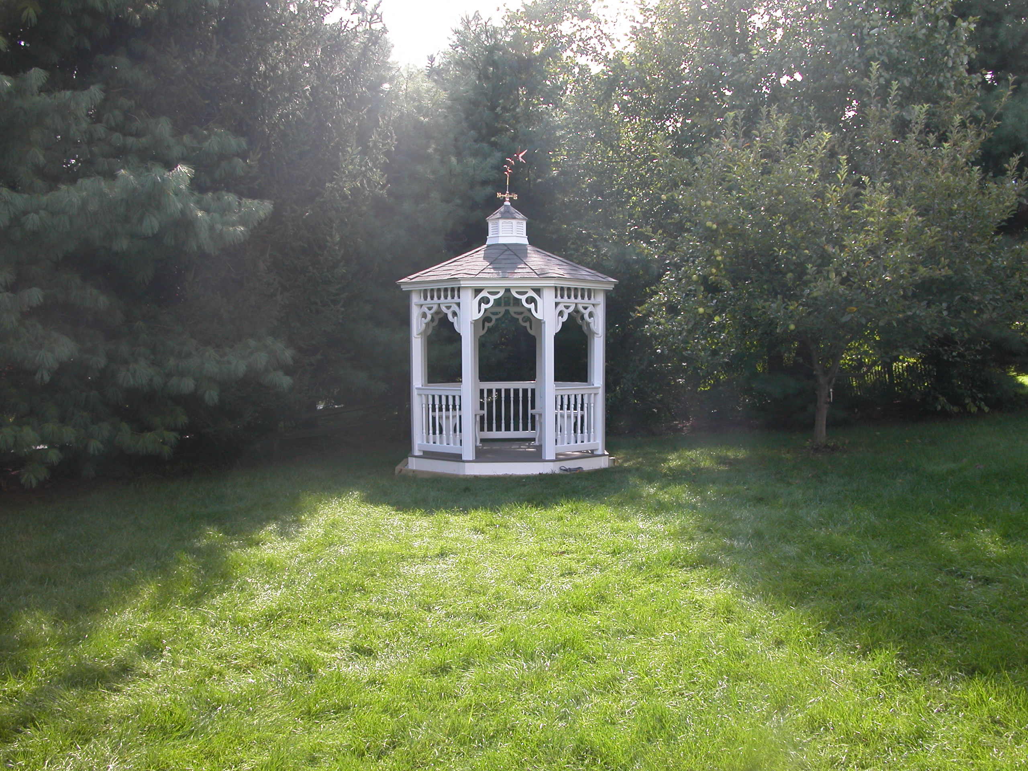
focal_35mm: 35
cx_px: 514
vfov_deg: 40.7
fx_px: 1039
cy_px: 386
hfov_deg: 52.6
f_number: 4
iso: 100
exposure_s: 1/130
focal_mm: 8.9
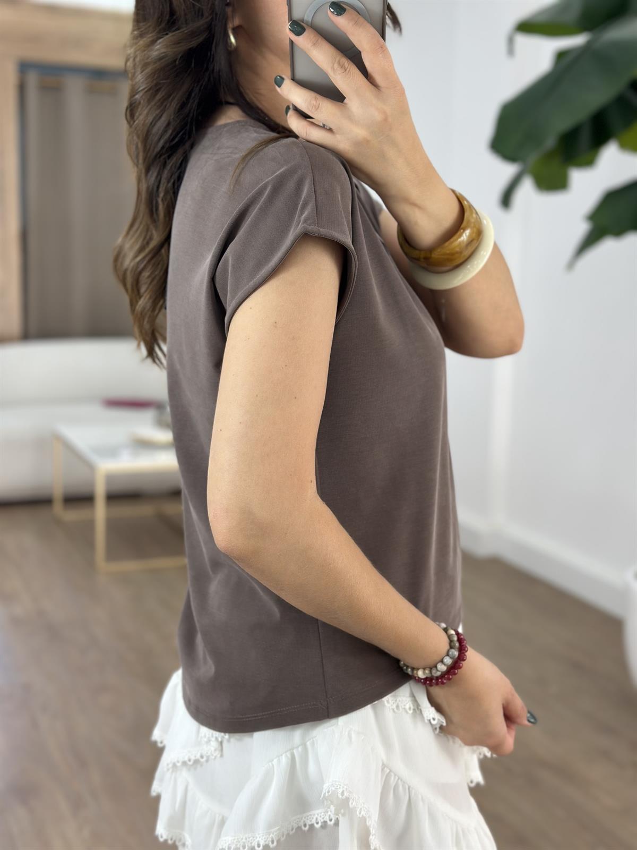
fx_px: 1178
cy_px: 425
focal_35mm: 48
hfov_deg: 30.3
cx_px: 318
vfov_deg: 39.7
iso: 64
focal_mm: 6.86
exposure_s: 1/140
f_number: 1.78
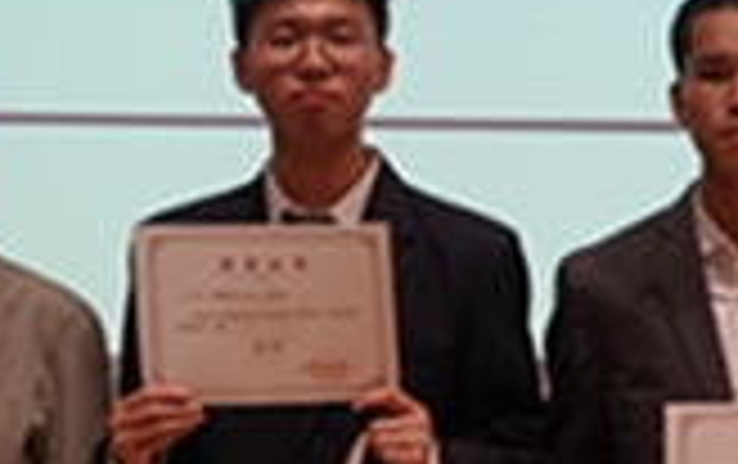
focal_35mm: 175
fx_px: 3525
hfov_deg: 11.7
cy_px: 329
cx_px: 868
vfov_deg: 7.5
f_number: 2.8
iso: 250
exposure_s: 1/50
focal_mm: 17.06
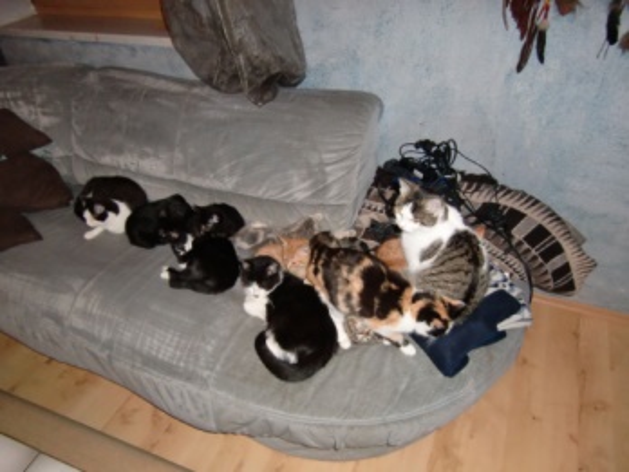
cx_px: 314
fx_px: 436
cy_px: 236
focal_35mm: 24
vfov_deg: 56.8
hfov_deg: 71.6
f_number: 3.2
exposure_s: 1/15
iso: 400
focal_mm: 4.3
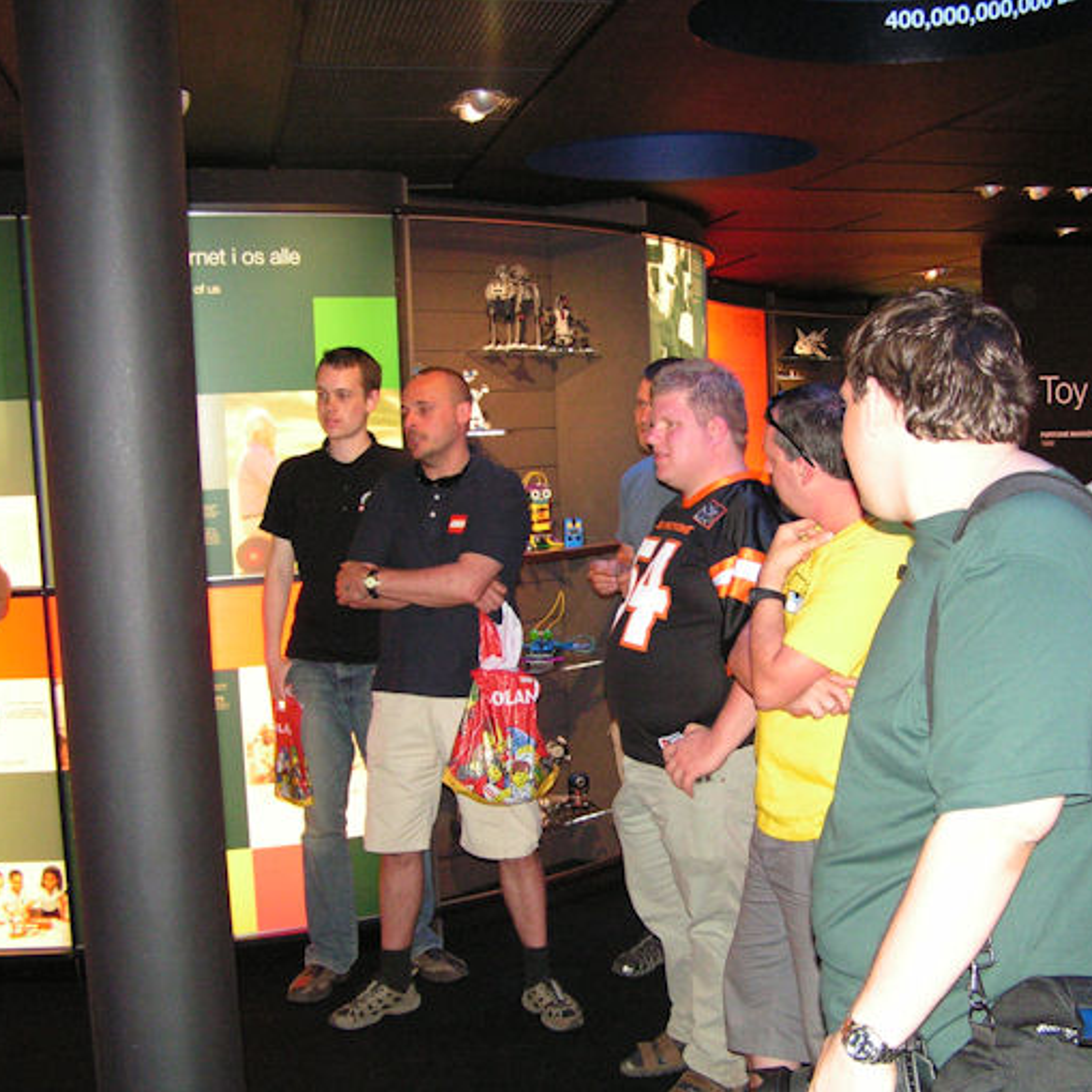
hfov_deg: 37.3
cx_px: 704
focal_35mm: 45
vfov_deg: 37.6
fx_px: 1606
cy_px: 546
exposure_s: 1/40
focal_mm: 6.3
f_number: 2.8
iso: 200
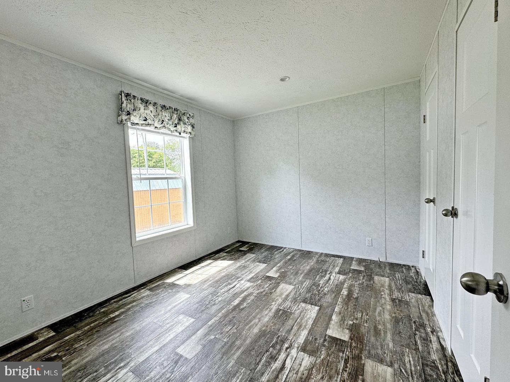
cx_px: 255
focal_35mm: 14
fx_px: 206
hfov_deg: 102.1
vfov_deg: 85.6
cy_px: 191
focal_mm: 2.22
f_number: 2.2
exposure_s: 1/115
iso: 40
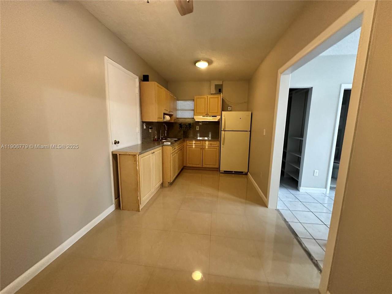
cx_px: 196
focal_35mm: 14
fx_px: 159
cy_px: 147
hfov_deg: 102.1
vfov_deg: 85.7
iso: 800
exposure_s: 1/60
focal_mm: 2.22
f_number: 2.2
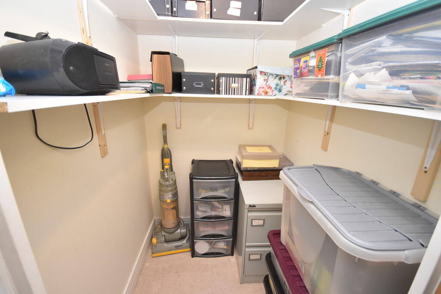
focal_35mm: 15
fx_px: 184
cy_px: 147
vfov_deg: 77.3
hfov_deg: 100.4
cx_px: 220
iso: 1400
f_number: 4
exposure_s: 1/125
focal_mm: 10
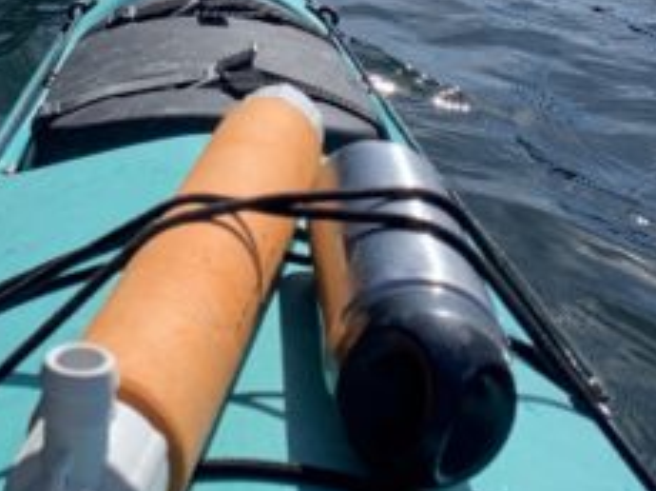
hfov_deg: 22.3
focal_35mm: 87
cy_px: -268
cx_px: 165
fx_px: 1647
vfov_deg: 15.5
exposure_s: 1/2915
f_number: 1.8
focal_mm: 4.25
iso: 25
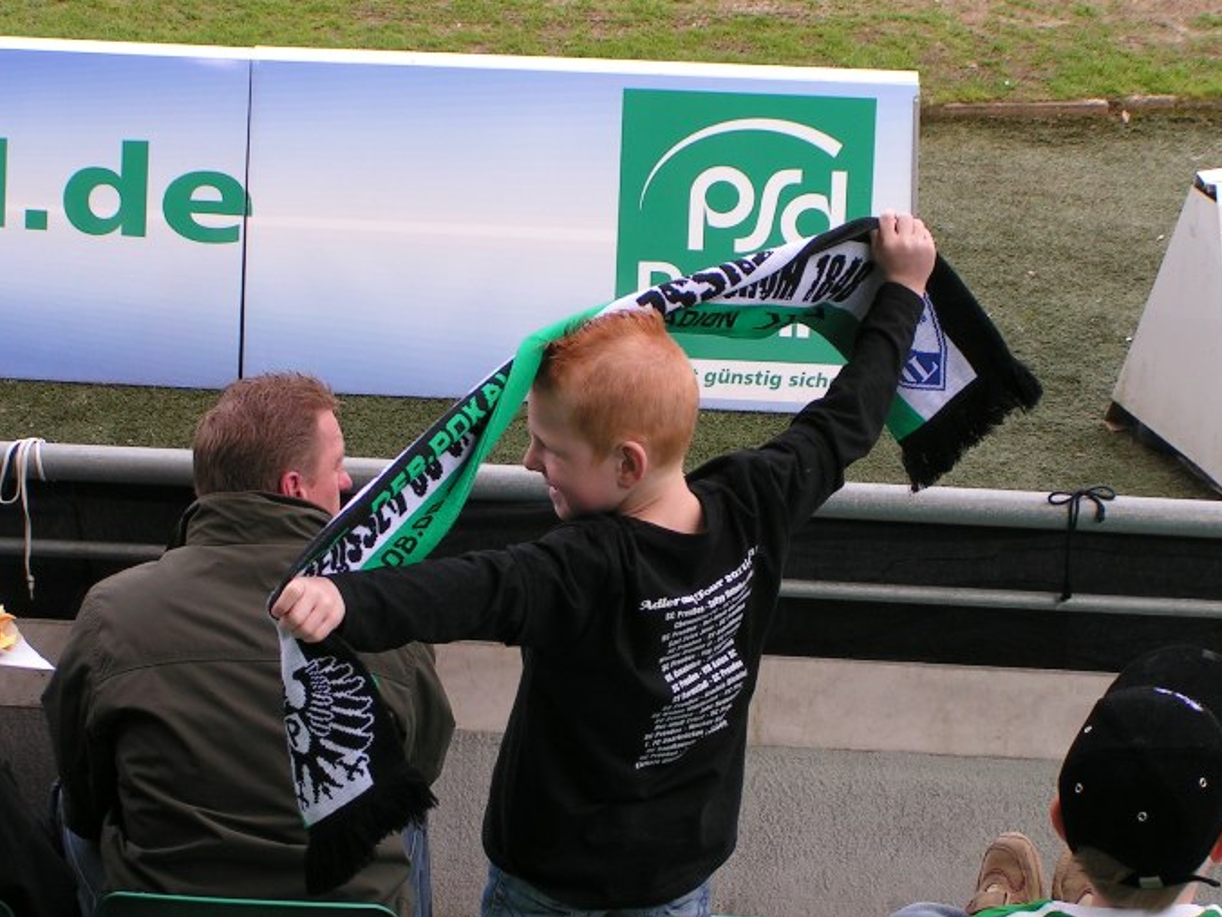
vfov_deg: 15.2
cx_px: 535
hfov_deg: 20.2
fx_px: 3424
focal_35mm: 97
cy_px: 456
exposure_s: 1/125
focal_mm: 12.6
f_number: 5
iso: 50
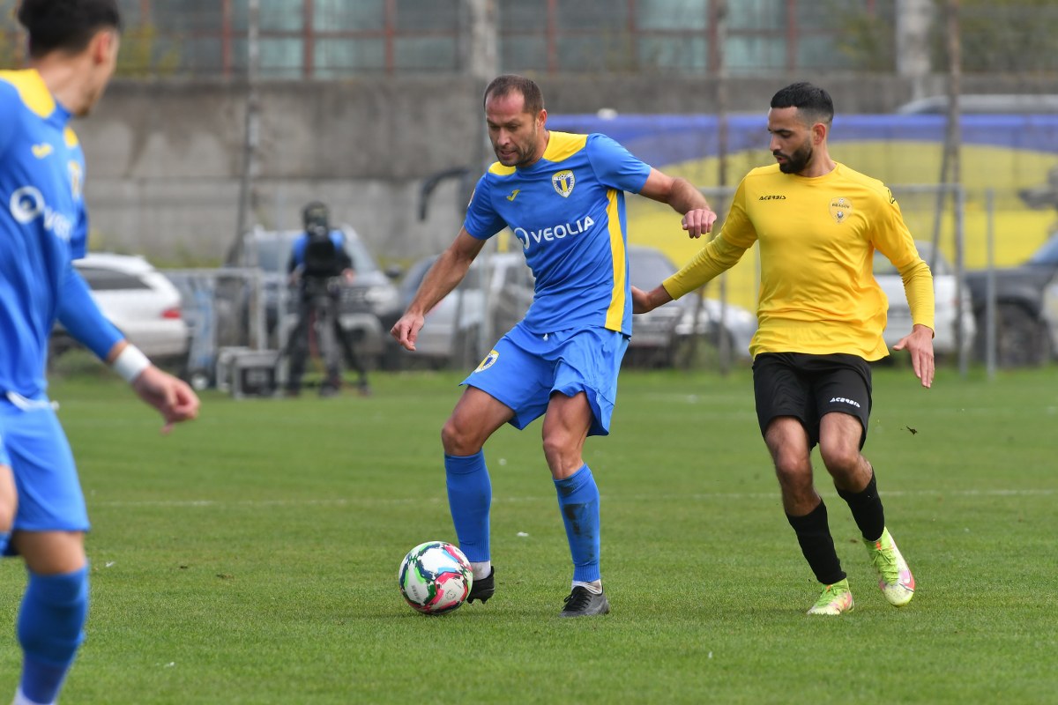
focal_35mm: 420
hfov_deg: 4.9
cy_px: 352
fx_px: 12342
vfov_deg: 3.3
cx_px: 529
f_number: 5.6
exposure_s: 1/1250
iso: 400
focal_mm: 280
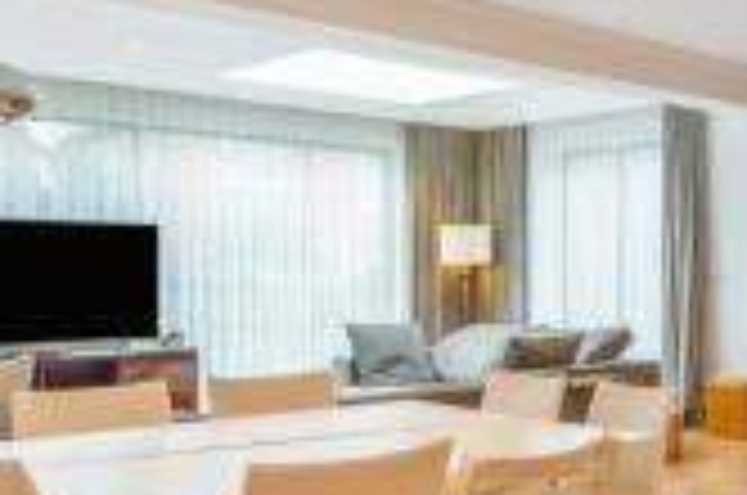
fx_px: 953
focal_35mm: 46
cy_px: 340
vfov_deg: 28.9
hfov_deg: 36.4
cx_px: 819
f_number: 8
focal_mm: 16
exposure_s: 1/4
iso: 125
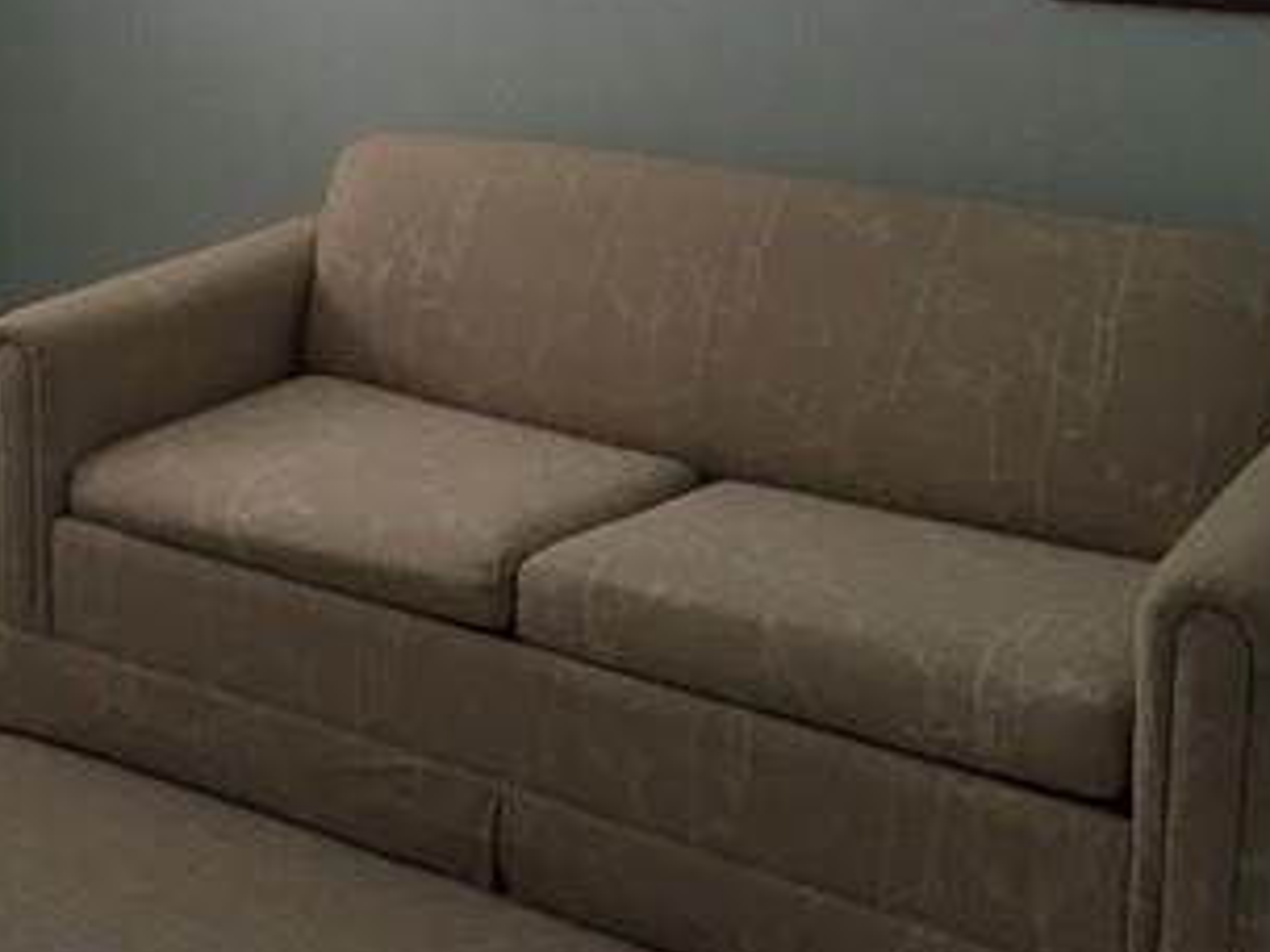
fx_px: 2238
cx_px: 389
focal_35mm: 61
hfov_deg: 31.3
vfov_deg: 23.2
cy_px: 46
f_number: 2.2
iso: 32
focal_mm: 4.15
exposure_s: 1/30
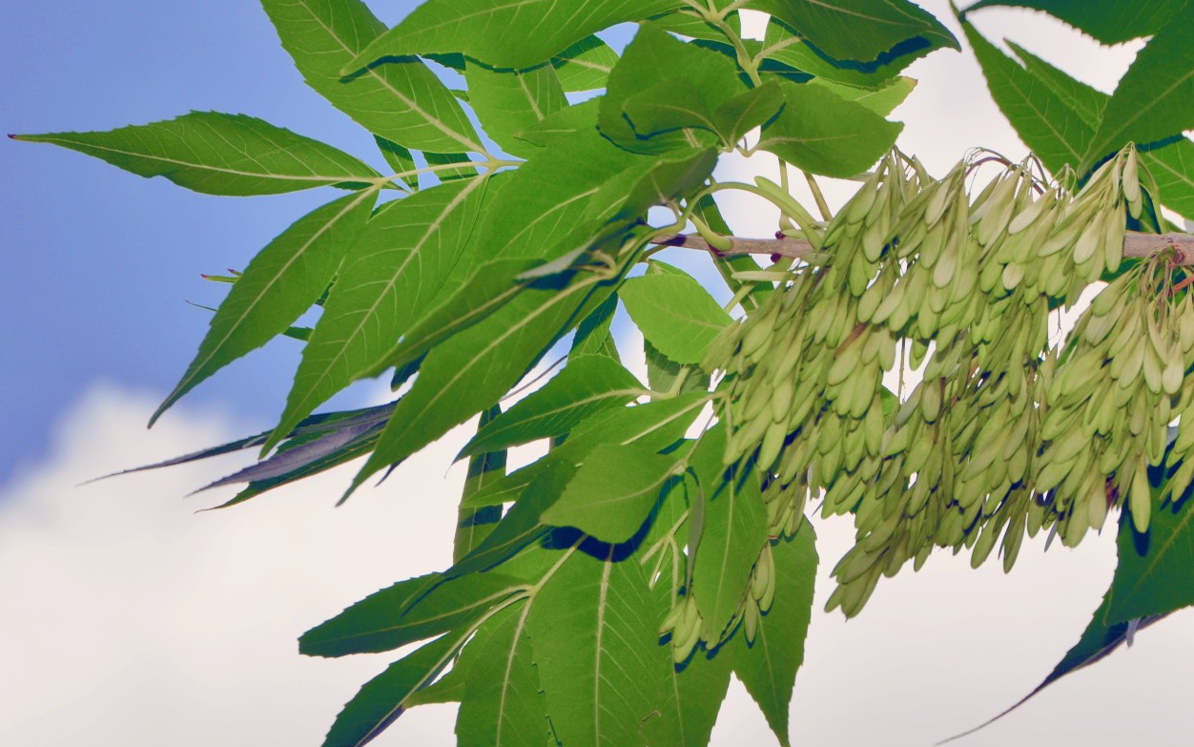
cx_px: 582
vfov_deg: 6.4
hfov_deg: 10.2
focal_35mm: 205
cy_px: 409
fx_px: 6661
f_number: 11
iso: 100
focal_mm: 105
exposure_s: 1/250
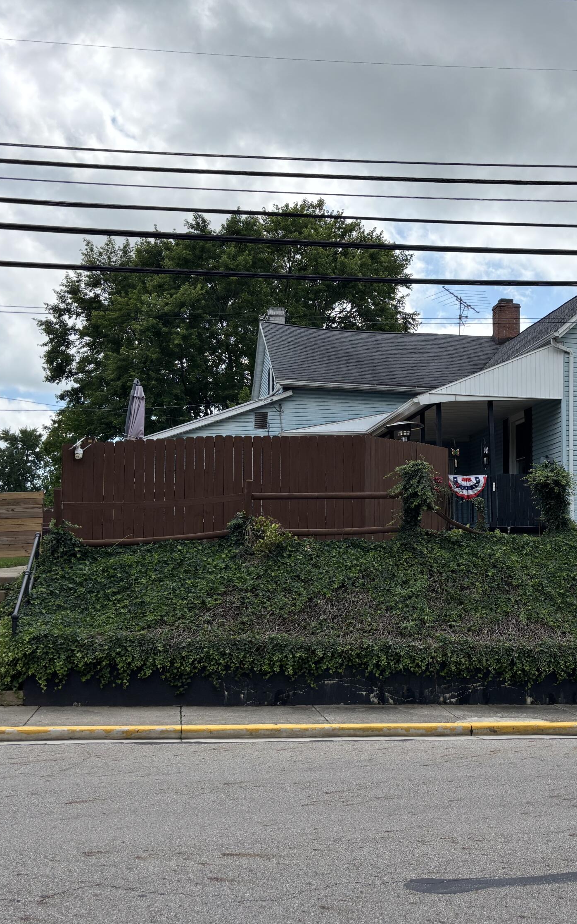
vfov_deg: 52.7
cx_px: 429
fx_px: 931
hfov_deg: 33.8
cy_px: 465
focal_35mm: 37
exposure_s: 1/3650
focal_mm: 5.96
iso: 50
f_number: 1.6
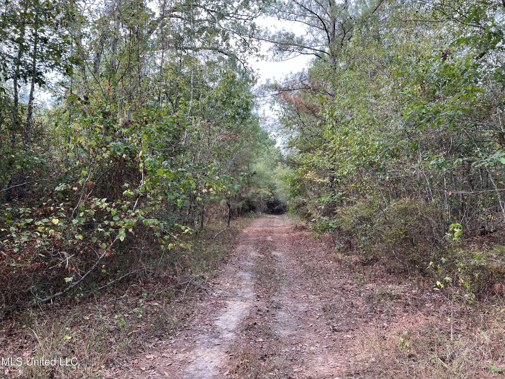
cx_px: 252
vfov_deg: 53.1
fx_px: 379
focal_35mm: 26
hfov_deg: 67.3
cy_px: 190
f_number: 1.5
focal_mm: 5.7
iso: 50
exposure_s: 1/318
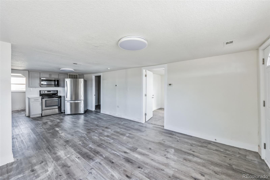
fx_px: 105
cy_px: 90
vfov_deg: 81.2
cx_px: 135
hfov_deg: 104.3
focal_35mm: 14
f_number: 9
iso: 400
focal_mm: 14
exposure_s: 1/13
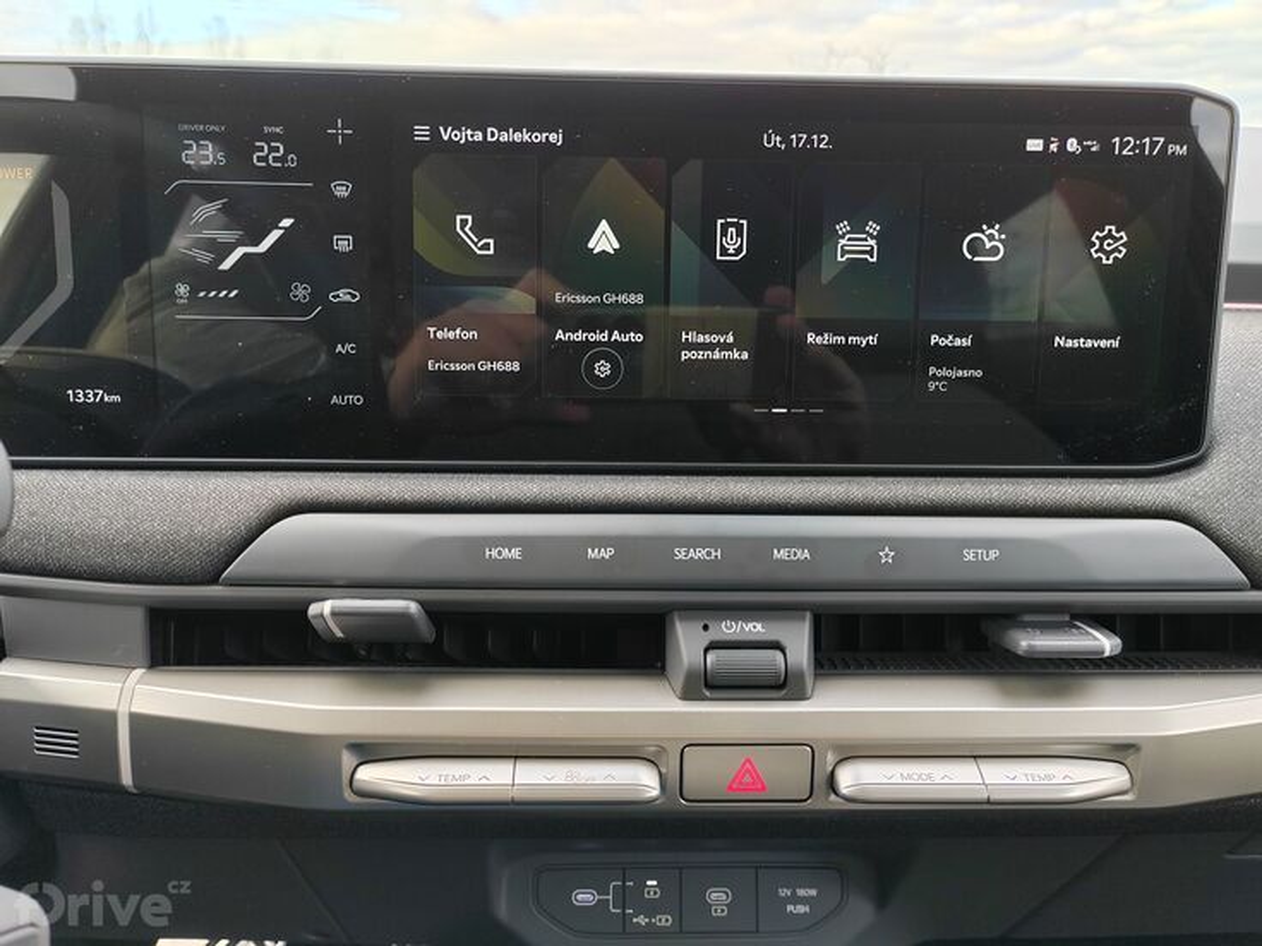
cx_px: 631
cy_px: 473
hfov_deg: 65.3
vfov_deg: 51.4
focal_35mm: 27
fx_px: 984
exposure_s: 1/100
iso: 125
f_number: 1.9
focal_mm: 5.52
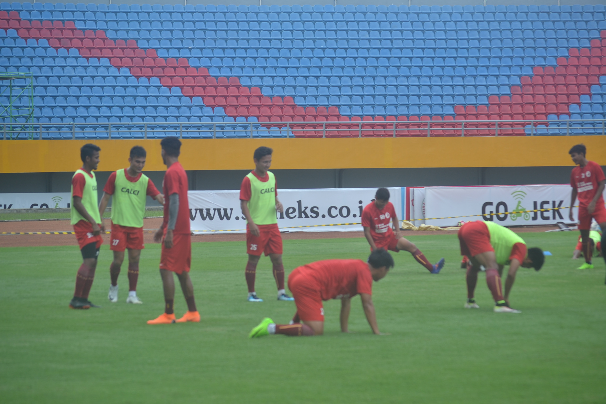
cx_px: 303
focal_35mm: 147
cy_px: 202
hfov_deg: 14.0
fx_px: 2474
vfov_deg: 9.3
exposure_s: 1/125
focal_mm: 98
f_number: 5
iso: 100
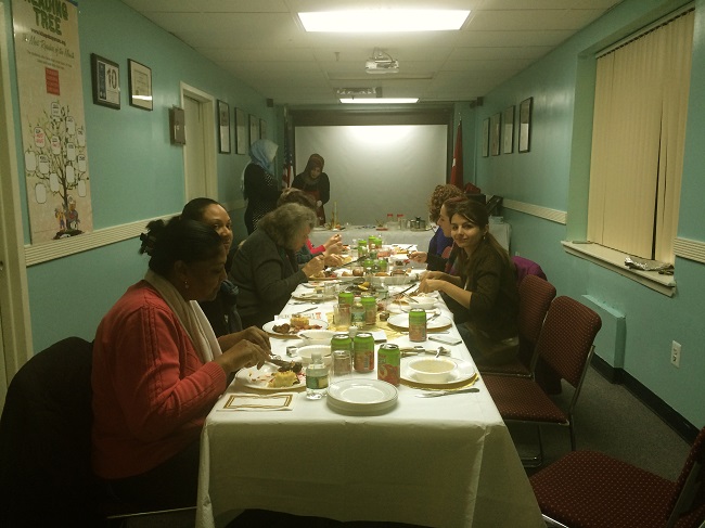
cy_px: 264
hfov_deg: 60.0
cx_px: 352
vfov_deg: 46.8
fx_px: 611
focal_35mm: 30
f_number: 2.2
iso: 100
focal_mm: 4.12
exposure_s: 1/30
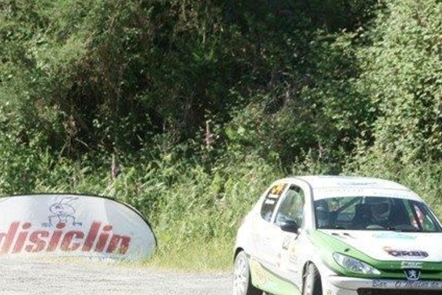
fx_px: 5343
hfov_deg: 4.7
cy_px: 277
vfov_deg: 3.2
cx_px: 230
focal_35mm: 435
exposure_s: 1/1600
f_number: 5
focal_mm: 180
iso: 800
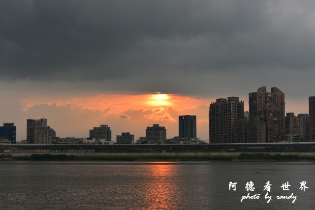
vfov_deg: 19.5
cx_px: 158
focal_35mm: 70
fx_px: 613
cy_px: 105
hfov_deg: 28.8
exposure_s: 1/25
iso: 100
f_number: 10
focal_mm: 70
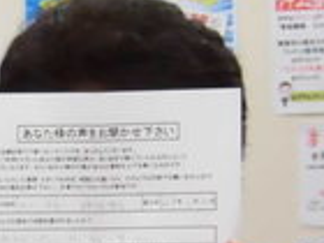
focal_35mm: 197
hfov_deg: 9.8
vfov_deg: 7.5
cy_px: 316
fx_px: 1844
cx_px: -157
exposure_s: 1/50
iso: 500
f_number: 4
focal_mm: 9.16
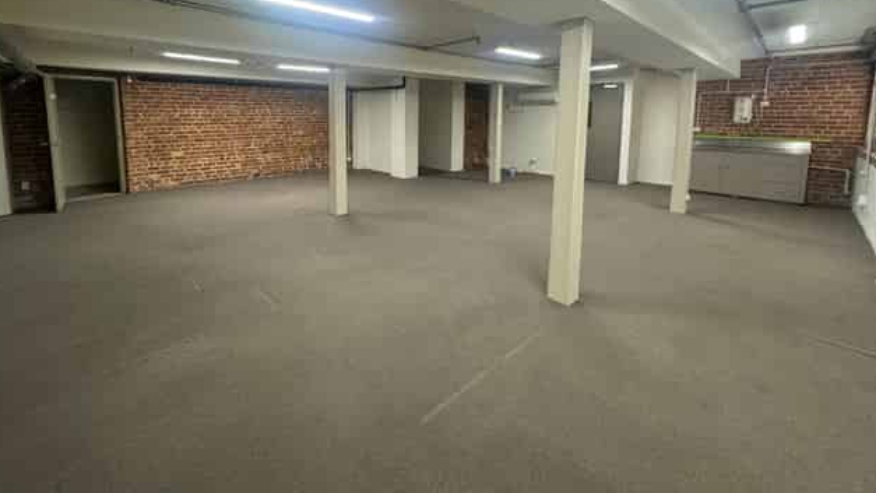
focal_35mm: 16
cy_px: 156
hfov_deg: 99.3
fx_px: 372
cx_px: 418
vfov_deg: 65.0
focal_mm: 2.22
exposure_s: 1/50
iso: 320
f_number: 2.2
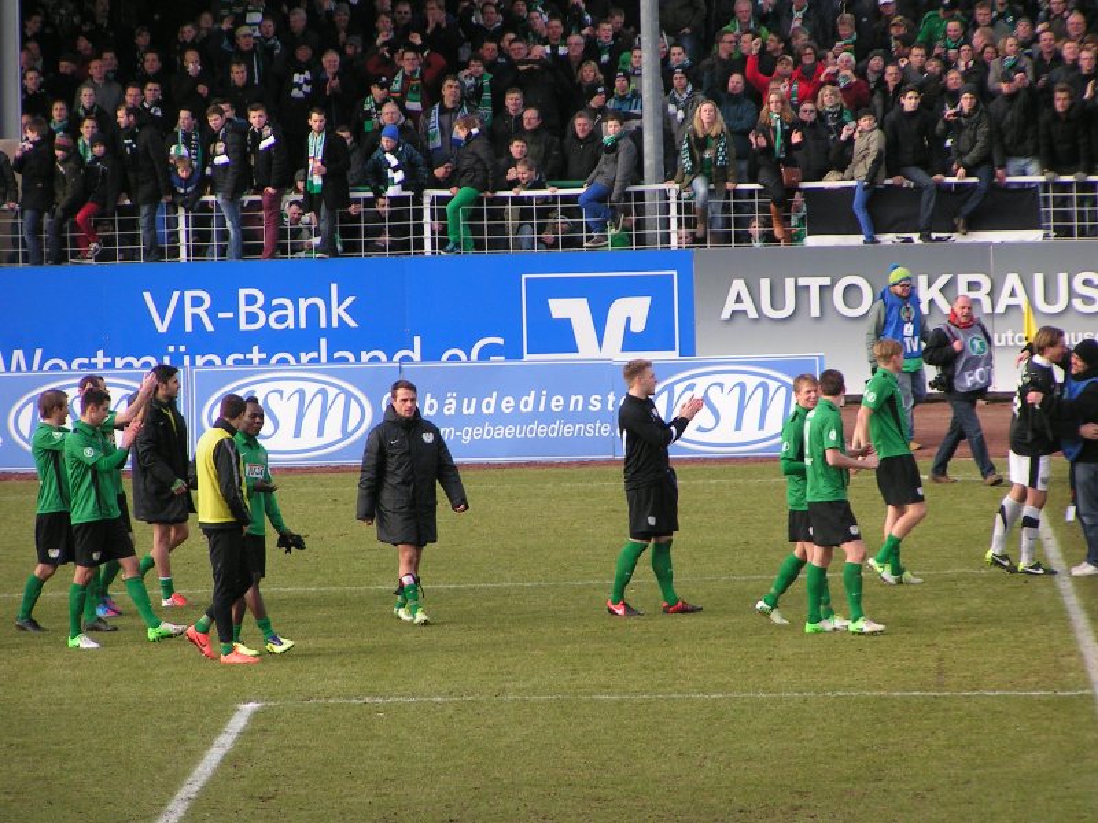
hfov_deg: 7.0
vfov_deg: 5.3
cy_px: 412
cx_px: 549
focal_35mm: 283
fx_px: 8977
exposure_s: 1/320
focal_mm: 43.3
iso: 50
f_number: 3.5
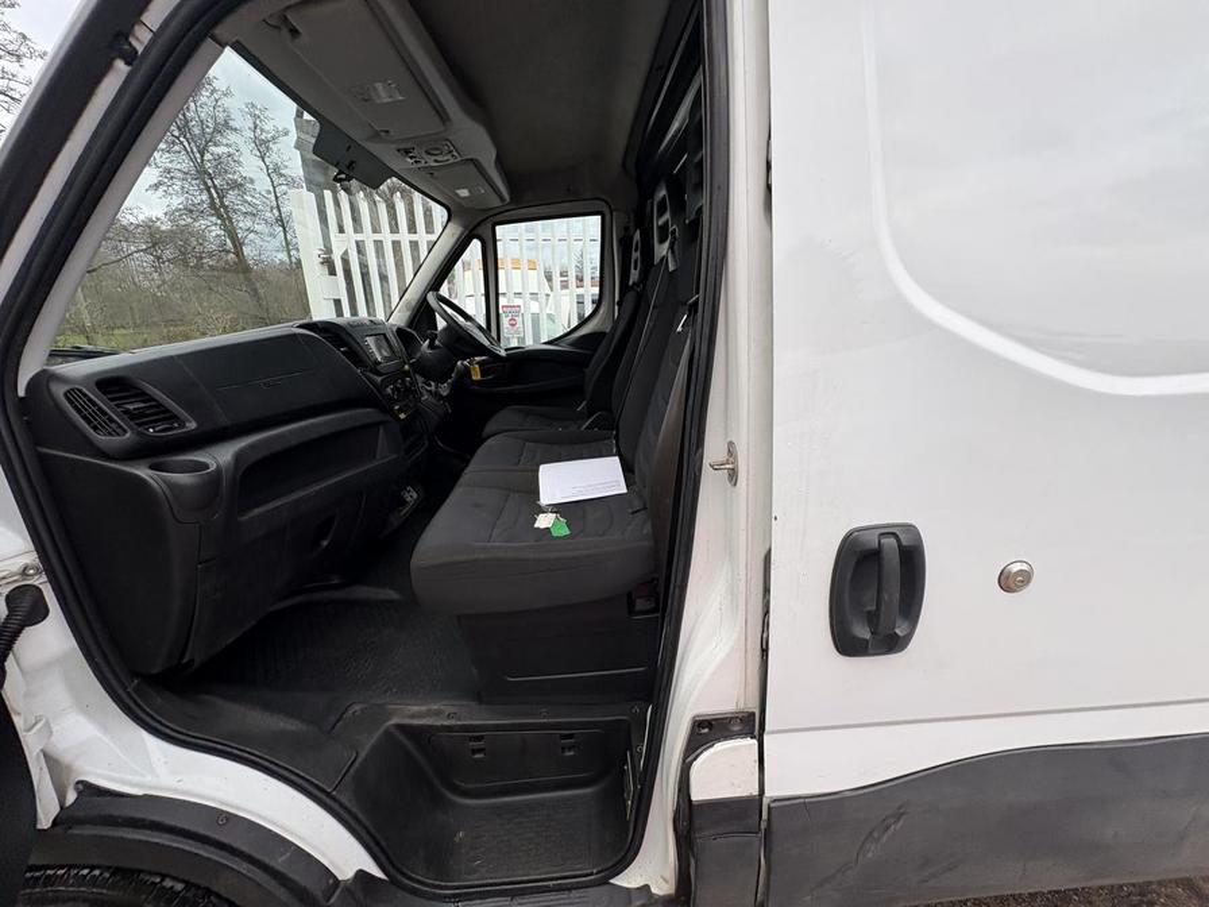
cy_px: 454
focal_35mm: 14
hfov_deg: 102.1
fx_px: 489
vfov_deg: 85.7
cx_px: 604
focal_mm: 2.22
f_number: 2.2
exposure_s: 1/104
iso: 40
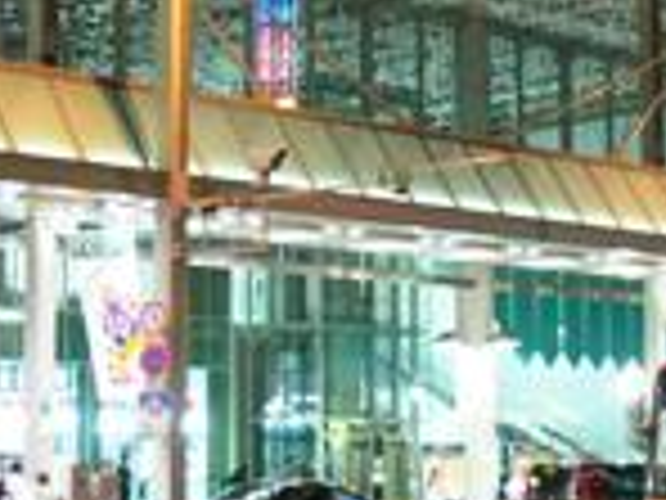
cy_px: 178
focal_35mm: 108
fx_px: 2078
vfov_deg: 13.7
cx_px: 184
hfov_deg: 18.1
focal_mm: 8
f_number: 2.8
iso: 200
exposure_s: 1/8
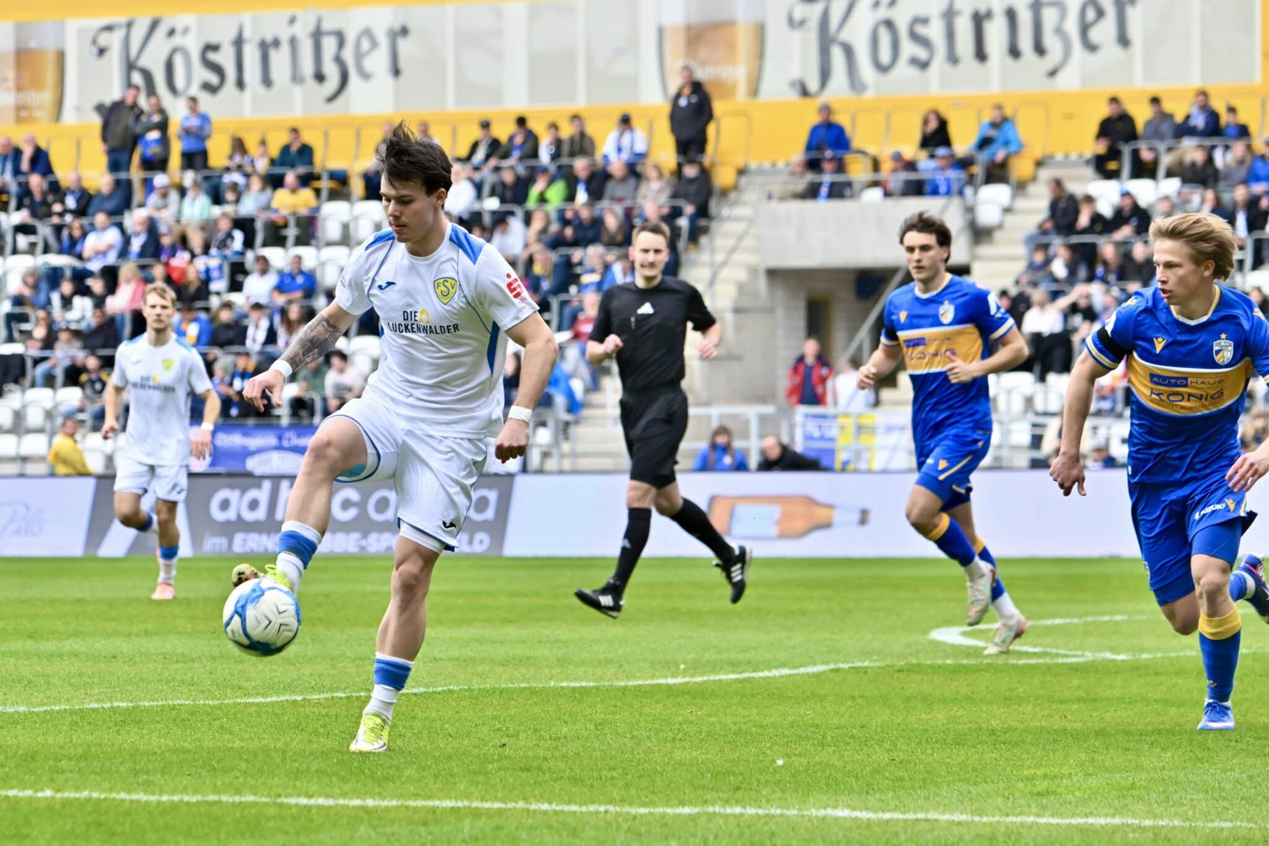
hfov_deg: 11.1
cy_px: 423
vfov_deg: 7.4
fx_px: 6520
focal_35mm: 185
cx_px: 634
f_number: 5.3
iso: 900
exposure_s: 1/1600
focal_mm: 185
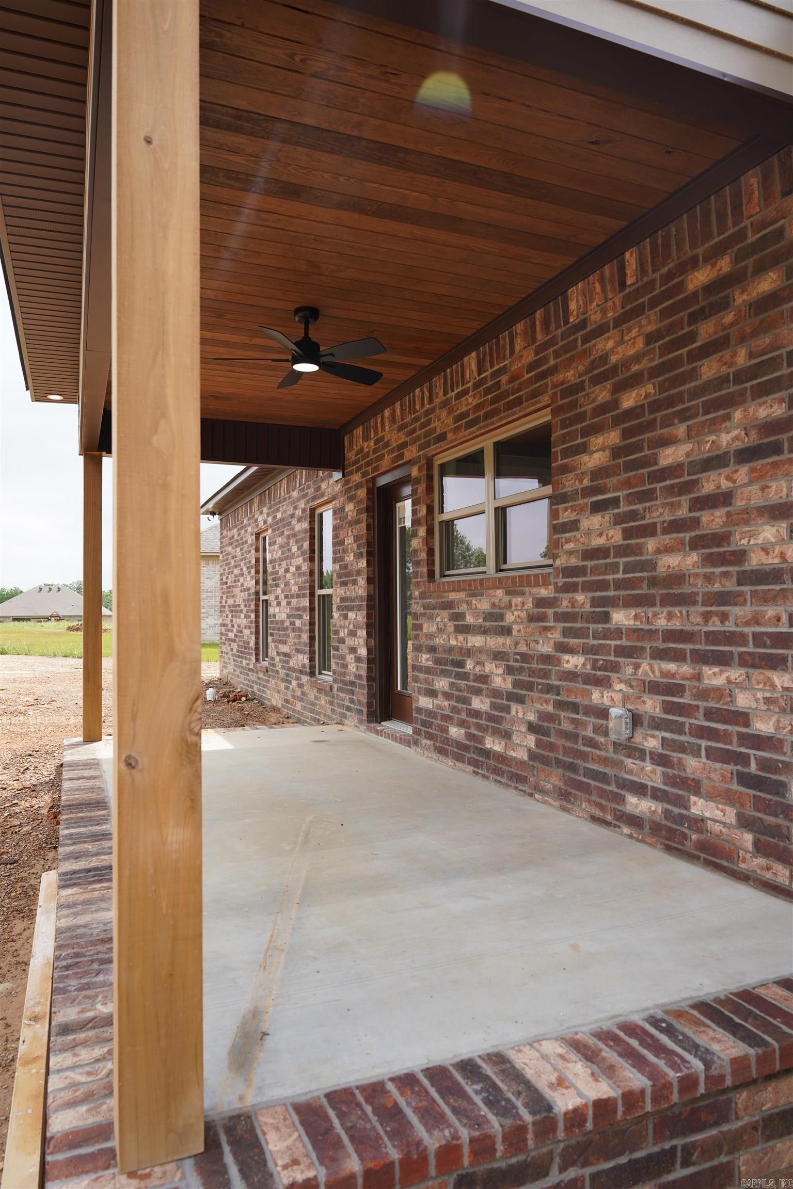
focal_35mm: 24
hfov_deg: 53.1
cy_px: 594
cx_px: 396
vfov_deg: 73.7
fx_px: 793
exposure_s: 1/250
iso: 100
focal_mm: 24
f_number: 4.5
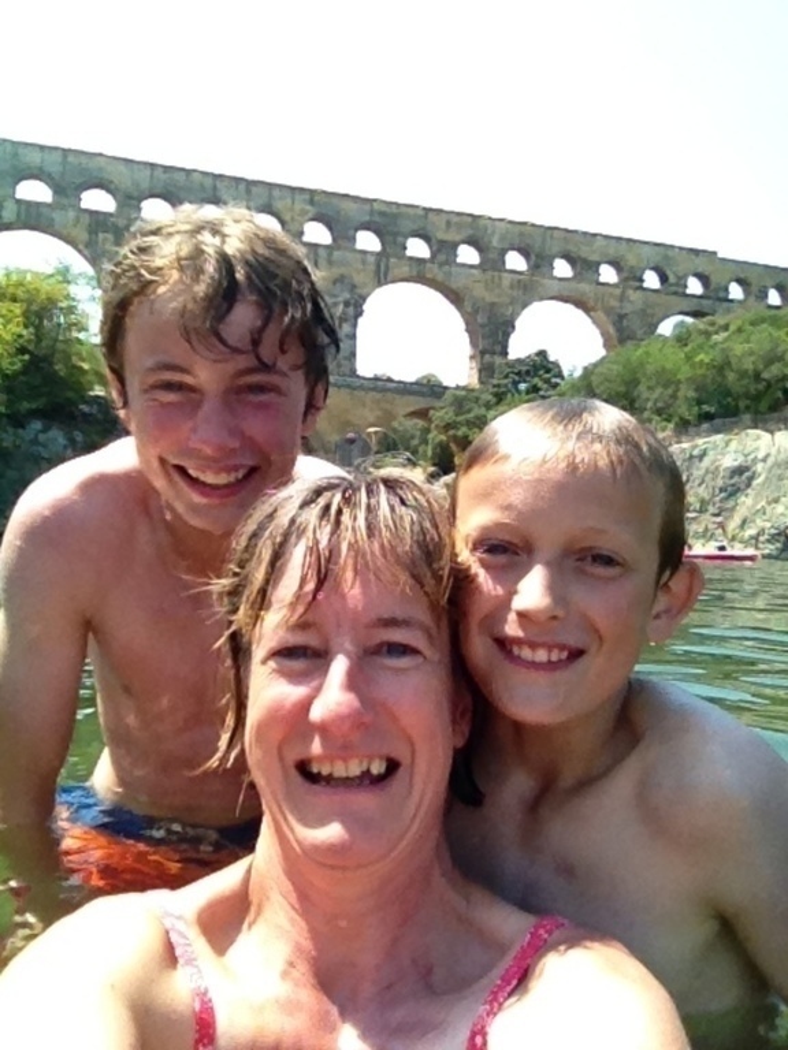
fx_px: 1062
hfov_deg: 40.7
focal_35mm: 35
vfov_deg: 52.6
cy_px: 525
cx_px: 394
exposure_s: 1/2278
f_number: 2.4
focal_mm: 1.85
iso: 125
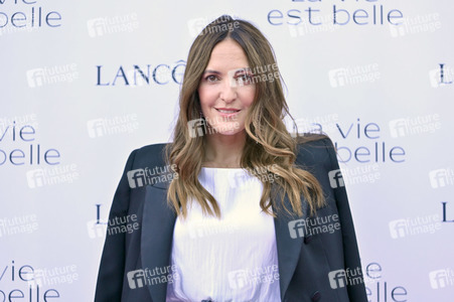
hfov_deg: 26.0
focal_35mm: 78
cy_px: 151
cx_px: 227
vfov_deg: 17.5
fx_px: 983
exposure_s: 1/1000
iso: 1000
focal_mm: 78
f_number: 2.8
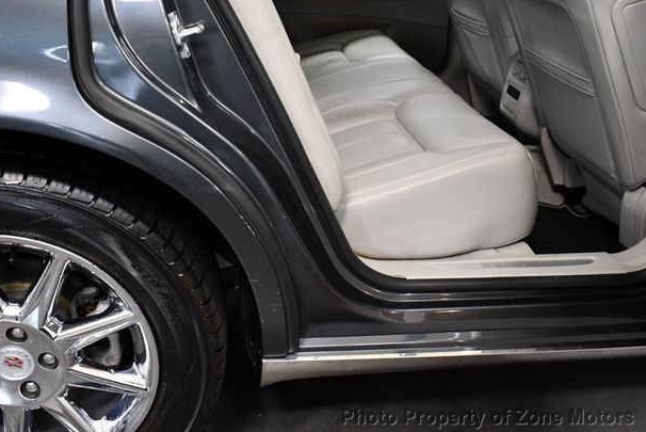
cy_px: 209
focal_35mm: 38
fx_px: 682
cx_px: 328
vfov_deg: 35.1
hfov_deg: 50.7
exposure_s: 1/125
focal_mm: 18
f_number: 3.5
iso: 2000
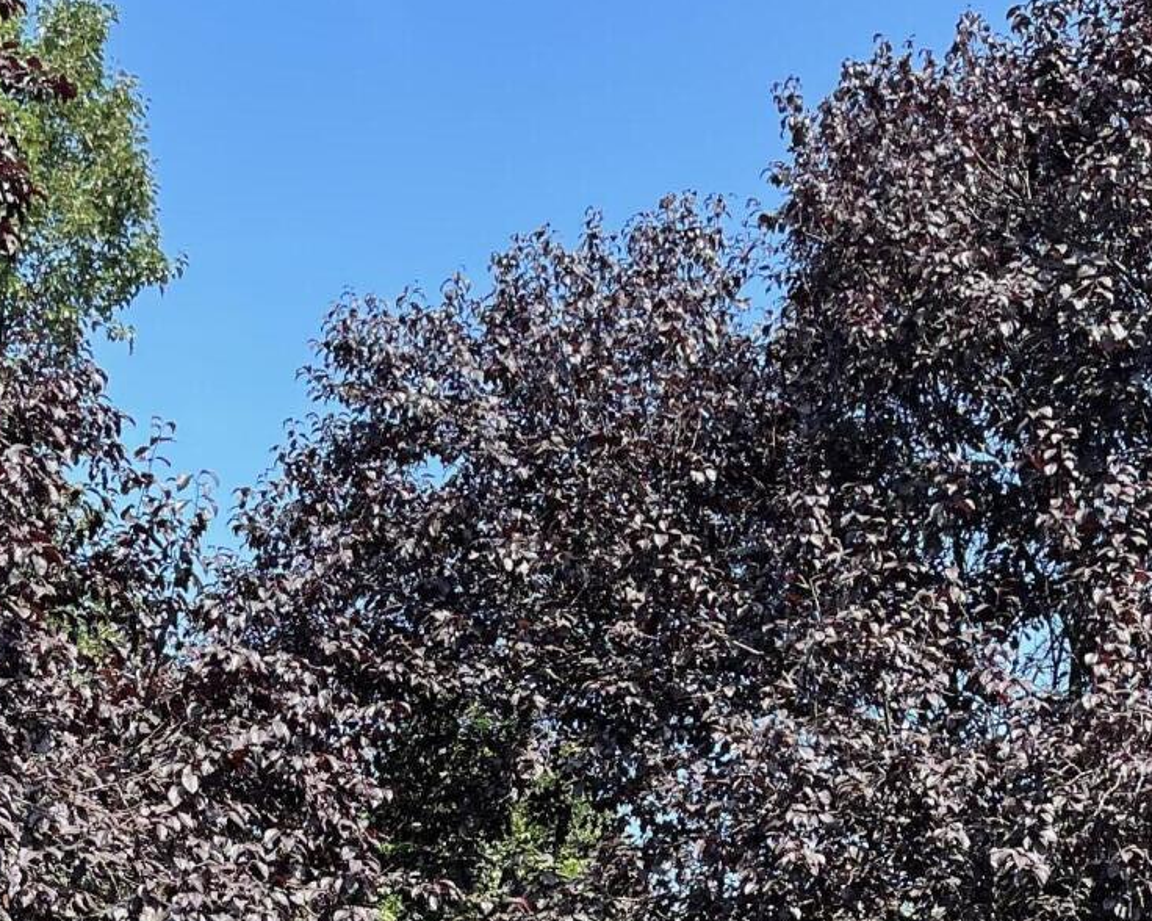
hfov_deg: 27.2
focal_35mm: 69
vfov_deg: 18.9
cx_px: 324
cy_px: 1458
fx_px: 2351
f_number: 1.6
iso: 32
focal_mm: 5.1
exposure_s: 1/1387
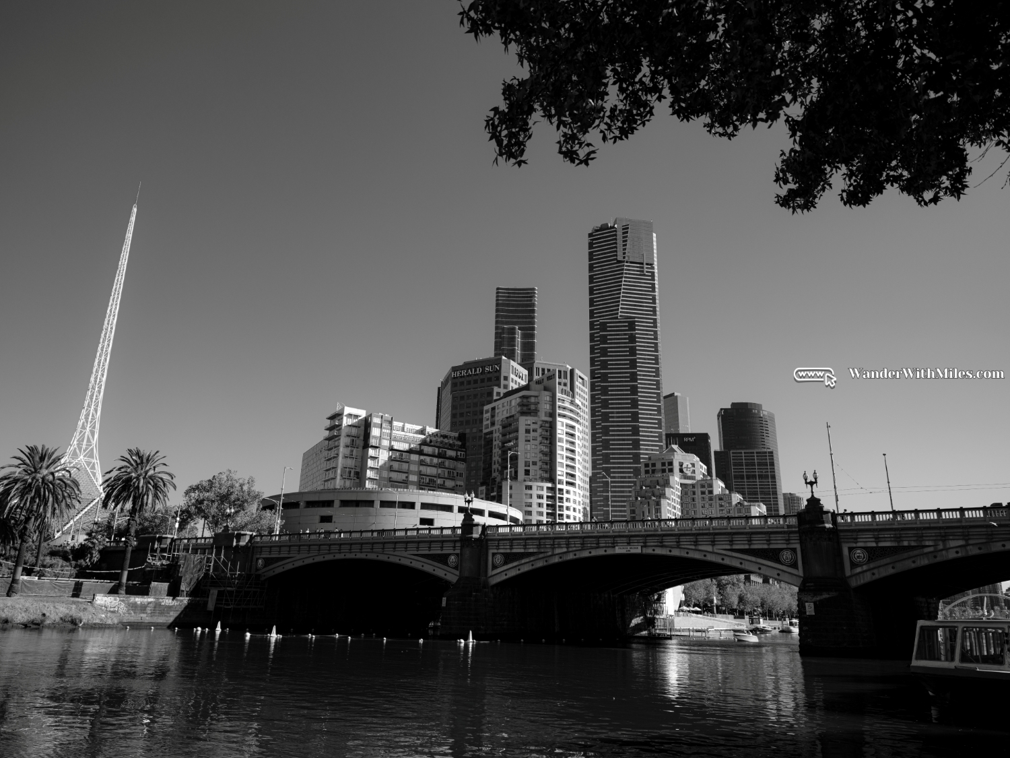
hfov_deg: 71.6
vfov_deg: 56.8
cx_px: 505
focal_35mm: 24
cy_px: 379
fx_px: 700
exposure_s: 1/900
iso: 200
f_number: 4
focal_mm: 30.8
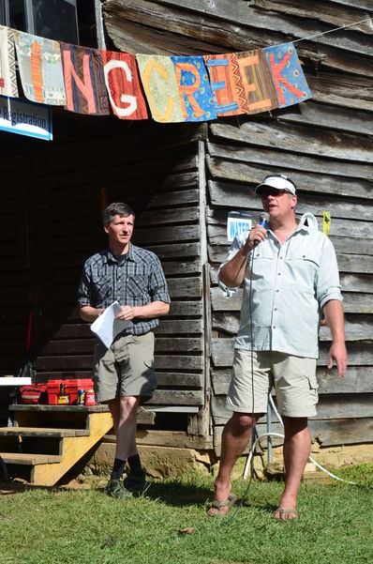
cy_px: 282
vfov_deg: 26.0
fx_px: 1218
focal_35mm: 78
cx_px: 186
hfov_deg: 17.4
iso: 110
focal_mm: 52
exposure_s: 1/125
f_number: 11
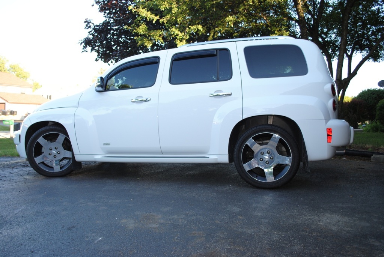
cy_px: 128
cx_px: 192
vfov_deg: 43.7
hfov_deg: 61.9
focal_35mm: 30
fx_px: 320
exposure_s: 1/125
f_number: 3.8
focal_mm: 20
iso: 140
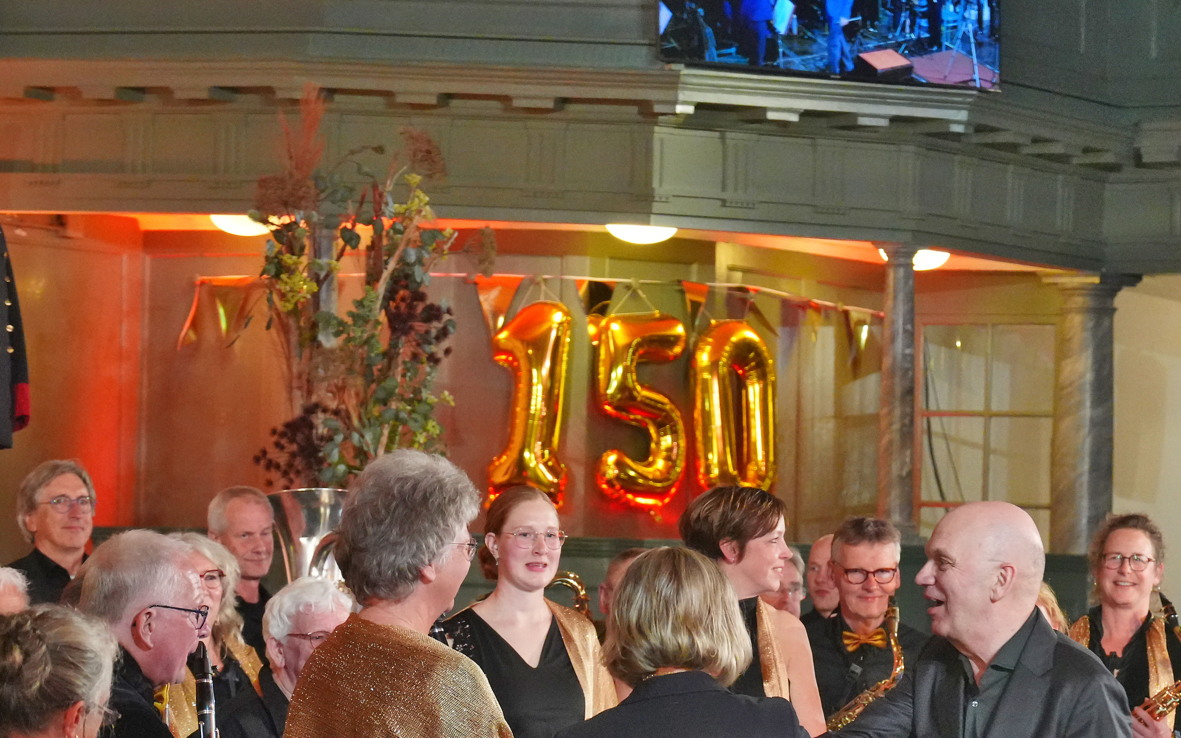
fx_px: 4924
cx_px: 1067
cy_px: 694
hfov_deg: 13.6
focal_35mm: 153
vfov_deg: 8.5
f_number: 4.5
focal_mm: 70
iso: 6400
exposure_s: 1/100
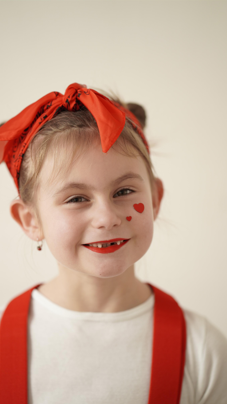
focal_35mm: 90
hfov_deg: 13.4
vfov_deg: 23.7
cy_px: 203
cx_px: 112
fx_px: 963
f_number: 2
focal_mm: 85
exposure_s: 1/400
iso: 400
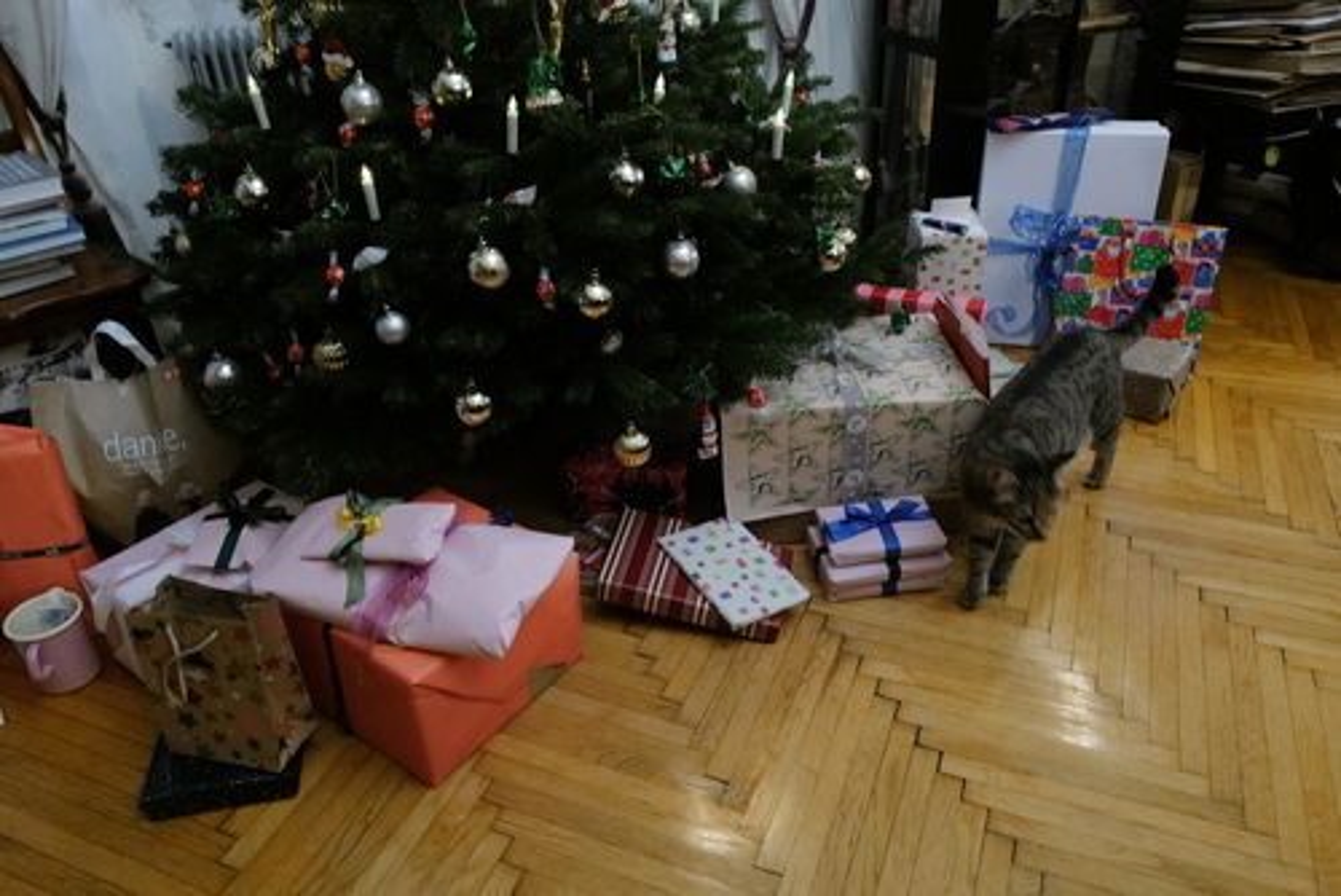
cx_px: 670
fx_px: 1044
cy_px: 448
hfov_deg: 65.4
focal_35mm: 28
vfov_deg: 46.5
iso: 6400
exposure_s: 1/25
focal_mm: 28
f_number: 5
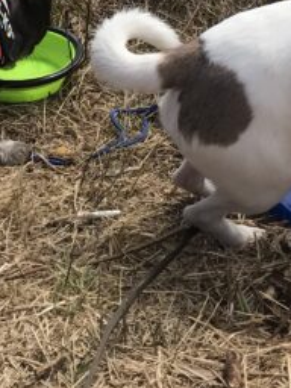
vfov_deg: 16.1
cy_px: -186
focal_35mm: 112
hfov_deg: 13.2
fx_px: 1255
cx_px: 133
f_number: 1.8
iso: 20
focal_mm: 3.99
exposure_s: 1/1880
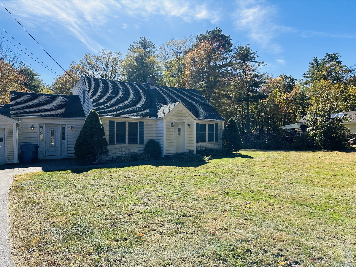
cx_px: 178
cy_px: 134
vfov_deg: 56.8
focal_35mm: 24
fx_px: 247
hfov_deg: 71.6
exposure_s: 1/2660
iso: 80
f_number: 1.78
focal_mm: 6.86
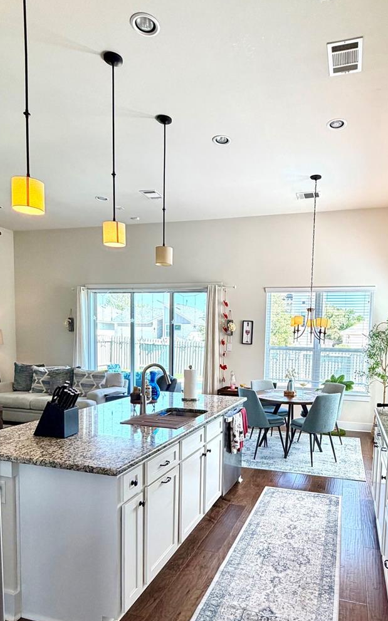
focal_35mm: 23
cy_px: 374
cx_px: 241
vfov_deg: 76.3
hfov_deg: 52.5
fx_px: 389
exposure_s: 1/121
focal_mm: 2.22
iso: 125
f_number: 2.2
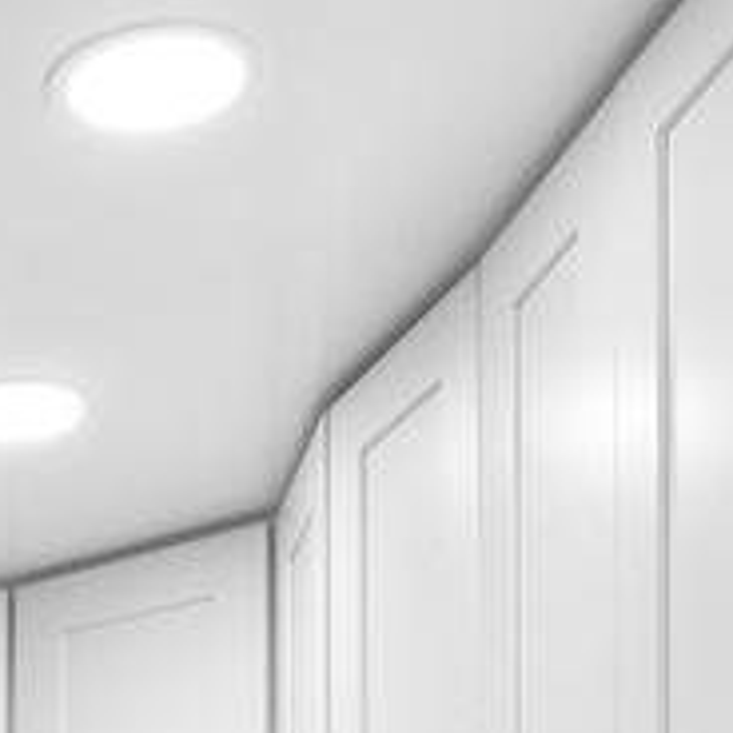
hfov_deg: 17.2
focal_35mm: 93
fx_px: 2228
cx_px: -311
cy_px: 1366
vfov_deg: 15.7
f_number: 8
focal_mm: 14
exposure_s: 1/15
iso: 200
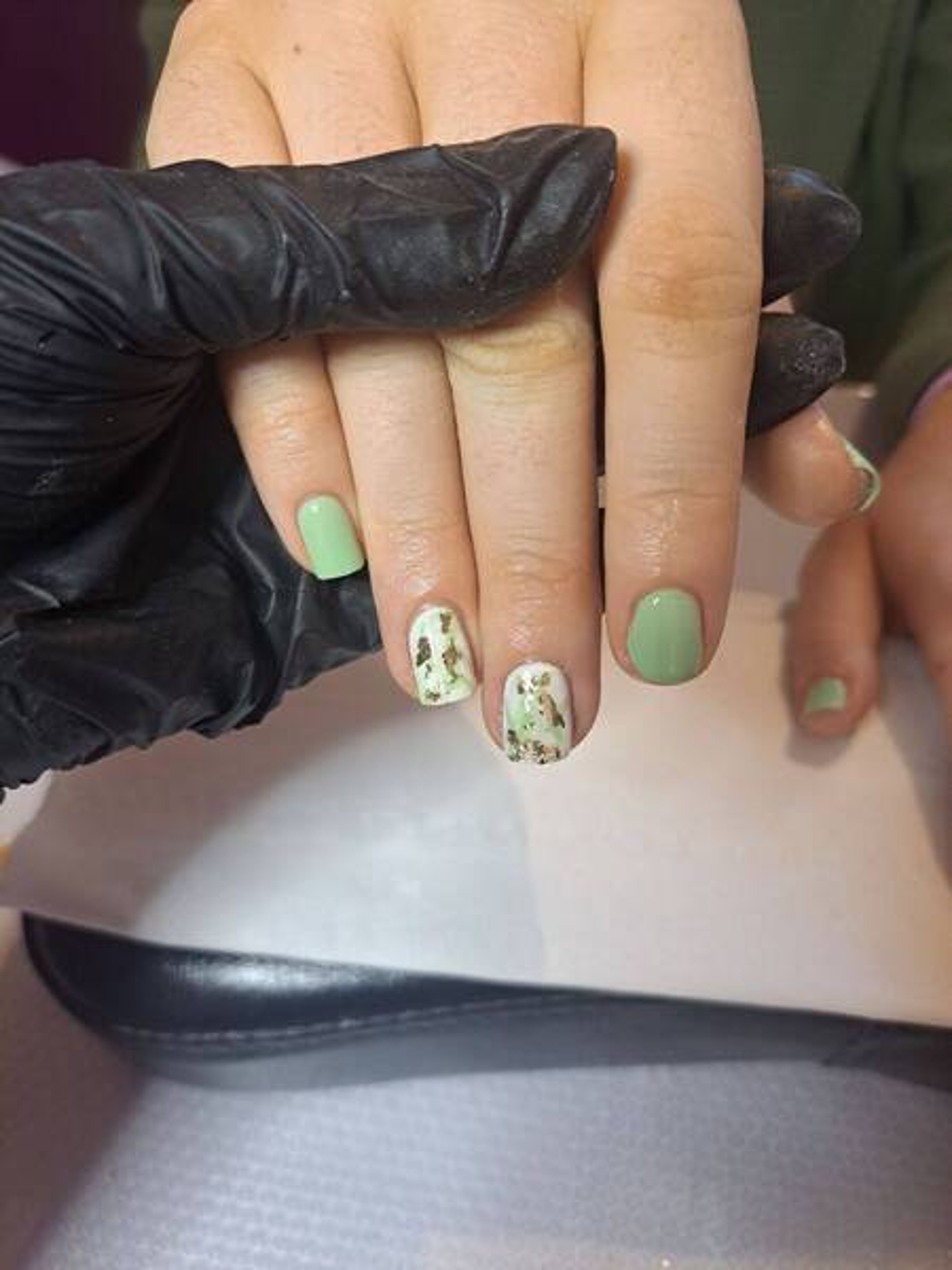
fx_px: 880
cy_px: 635
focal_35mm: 24
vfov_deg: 71.6
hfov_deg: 56.8
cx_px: 476
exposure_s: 1/50
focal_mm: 5.23
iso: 200
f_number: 1.8
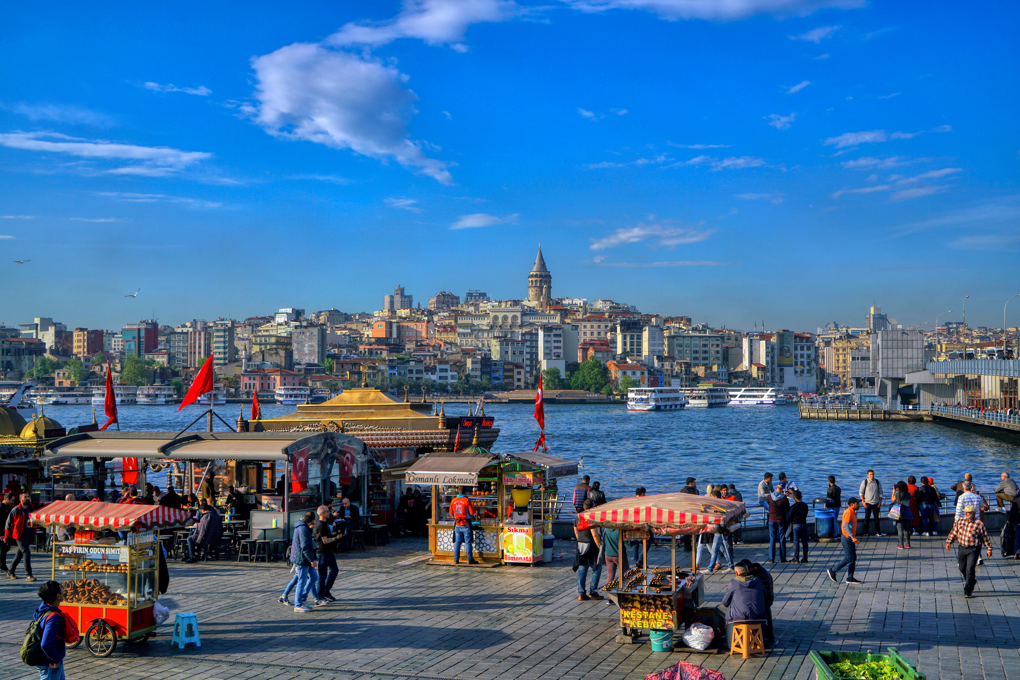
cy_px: 340
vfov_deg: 34.2
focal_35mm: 39
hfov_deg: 49.6
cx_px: 510
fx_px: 1105
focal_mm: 39
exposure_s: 1/250
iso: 100
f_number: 10
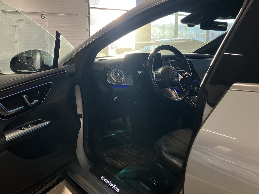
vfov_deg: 44.2
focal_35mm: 32
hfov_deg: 56.8
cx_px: 122
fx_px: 239
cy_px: 98
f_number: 1.8
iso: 80
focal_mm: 3.99
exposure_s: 1/97
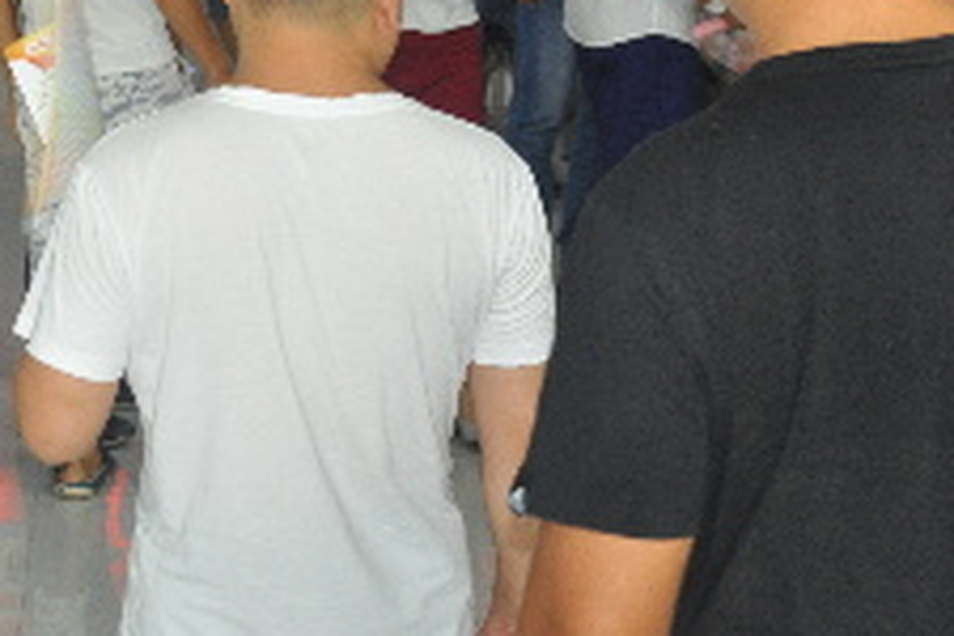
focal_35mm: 140
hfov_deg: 14.6
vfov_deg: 9.7
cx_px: 246
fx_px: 3710
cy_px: -38
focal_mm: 42
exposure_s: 1/60
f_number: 4.8
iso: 800
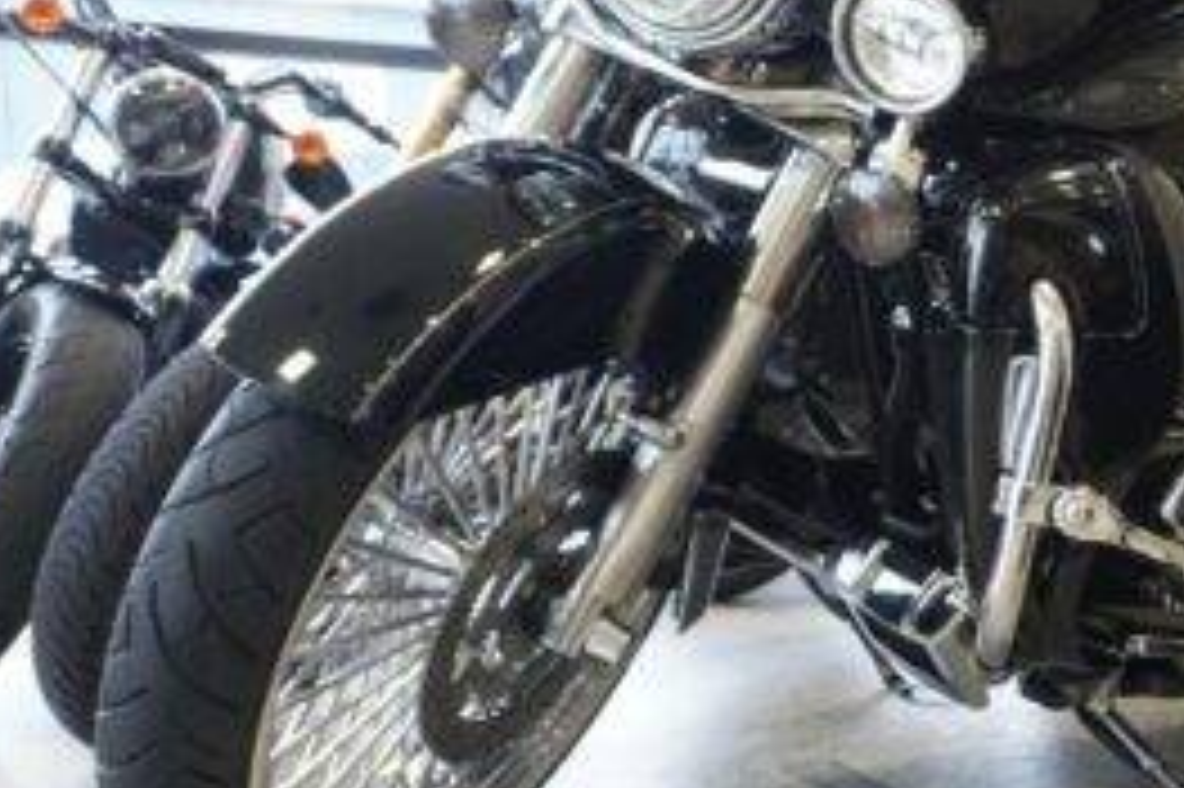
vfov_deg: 21.9
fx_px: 2038
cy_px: 453
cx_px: 1400
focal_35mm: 62
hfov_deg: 28.4
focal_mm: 16
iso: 640
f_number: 3.5
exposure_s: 1/30
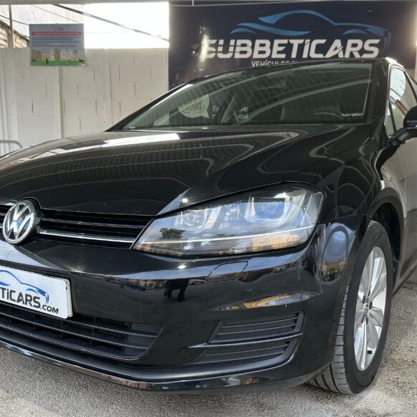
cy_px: 212
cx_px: 193
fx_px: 395
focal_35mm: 29
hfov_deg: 55.6
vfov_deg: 55.6
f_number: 1.78
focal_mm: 6.86
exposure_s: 1/100
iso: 125
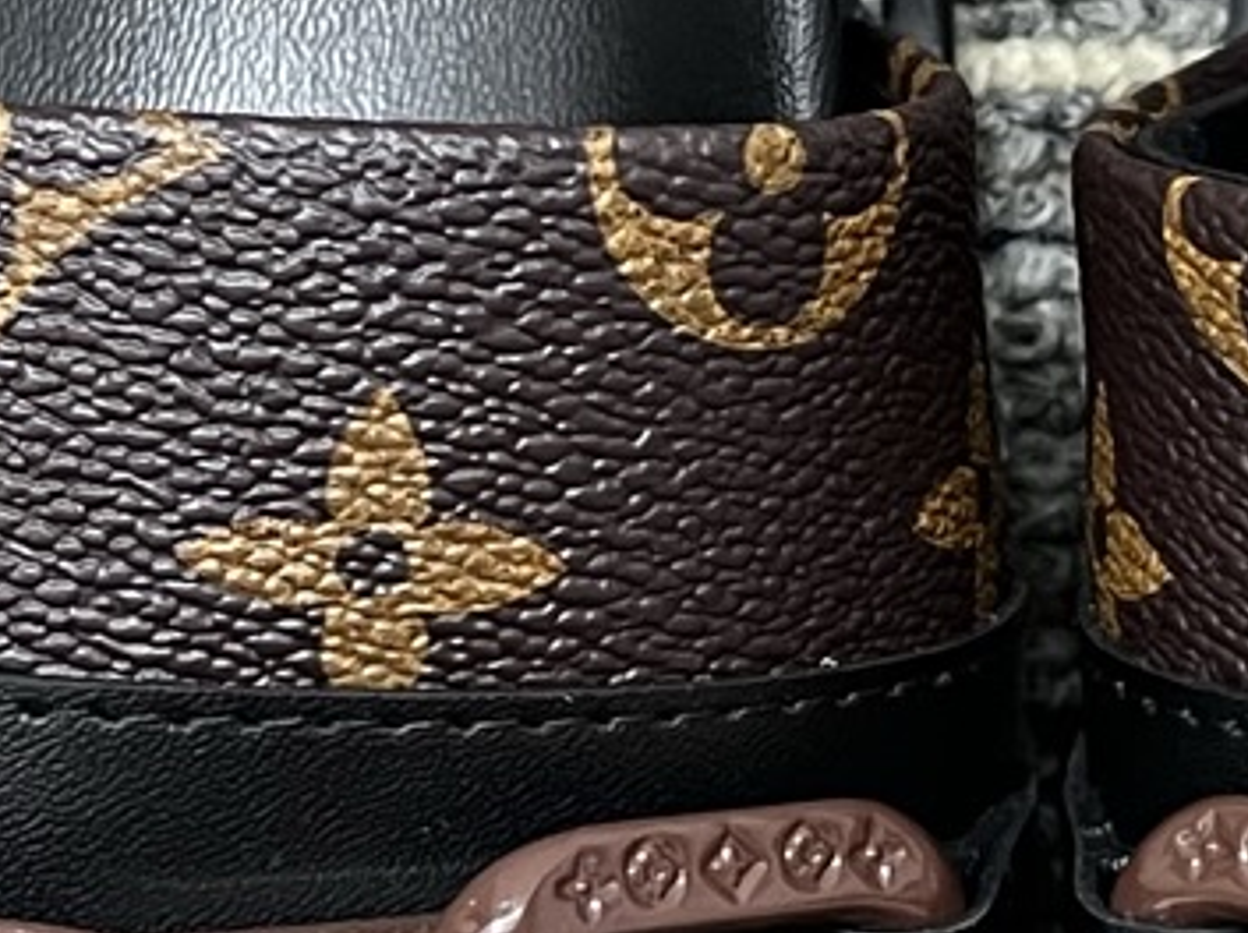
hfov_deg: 13.0
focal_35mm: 151
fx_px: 5438
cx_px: 1107
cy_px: 258
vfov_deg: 9.8
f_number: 1.6
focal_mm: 5.1
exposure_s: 1/60
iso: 320
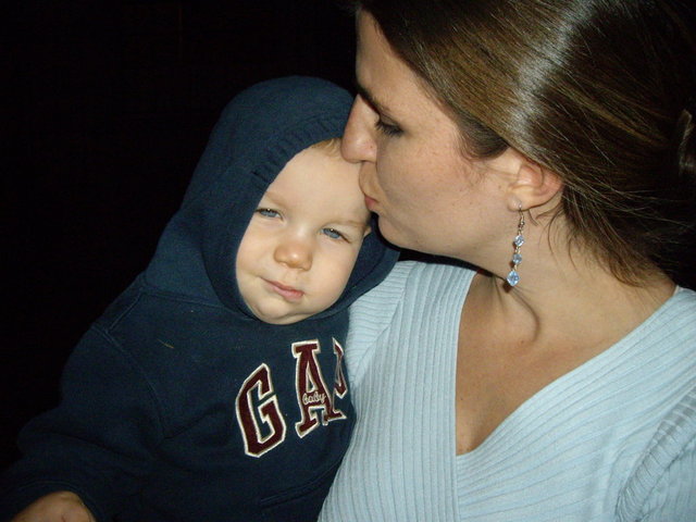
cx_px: 348
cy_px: 261
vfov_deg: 37.7
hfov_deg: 49.0
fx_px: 764
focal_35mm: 38
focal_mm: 6.2
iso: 400
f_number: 2.7
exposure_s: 1/40
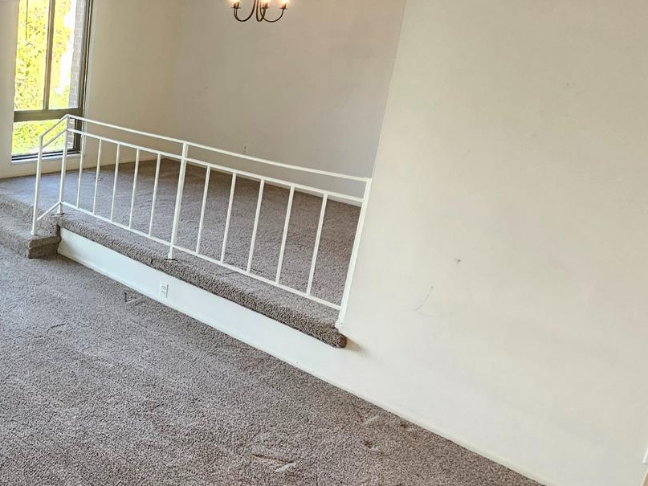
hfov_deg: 45.7
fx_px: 618
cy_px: 202
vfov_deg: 42.8
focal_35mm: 33
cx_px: -14
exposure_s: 1/60
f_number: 2.2
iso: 160
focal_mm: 2.2
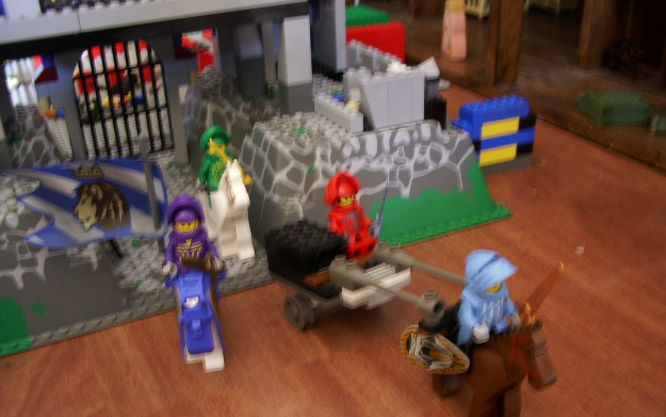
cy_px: 252
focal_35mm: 38
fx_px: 690
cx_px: 331
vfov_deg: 33.5
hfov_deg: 51.5
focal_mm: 5.8
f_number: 2.6
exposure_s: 1/5
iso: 100
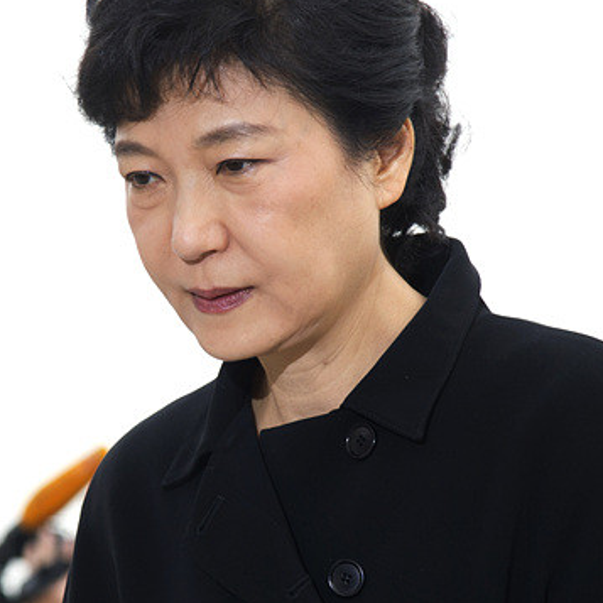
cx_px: 302
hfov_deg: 12.1
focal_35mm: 144
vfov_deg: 12.1
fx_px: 2838
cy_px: 285
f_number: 5.6
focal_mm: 112
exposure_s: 1/200
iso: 500
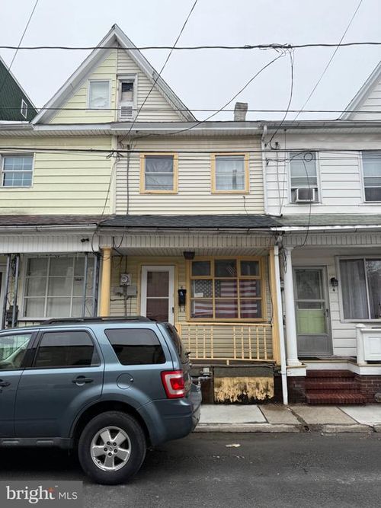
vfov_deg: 71.6
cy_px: 254
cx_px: 190
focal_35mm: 24
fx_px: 352
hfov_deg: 56.8
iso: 80
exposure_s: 1/1855
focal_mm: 6.76
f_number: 1.78
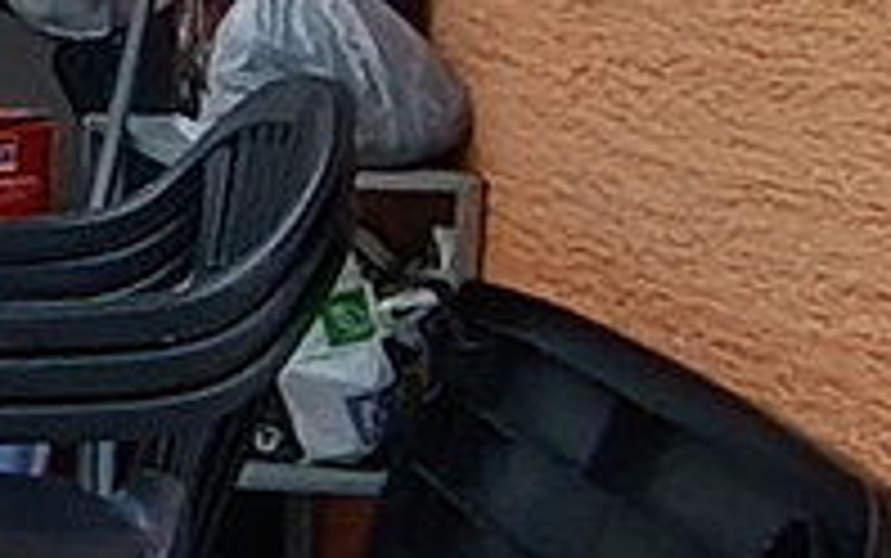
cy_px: 4
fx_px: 3183
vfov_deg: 9.9
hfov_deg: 13.3
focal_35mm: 131
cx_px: -981
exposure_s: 1/100
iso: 138
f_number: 2.2
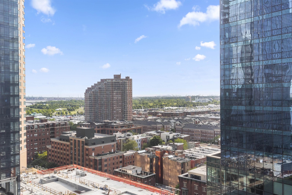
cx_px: 146
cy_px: 98
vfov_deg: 37.9
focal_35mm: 35
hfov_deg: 54.4
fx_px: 284
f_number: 20
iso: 500
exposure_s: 1/125
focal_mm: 35
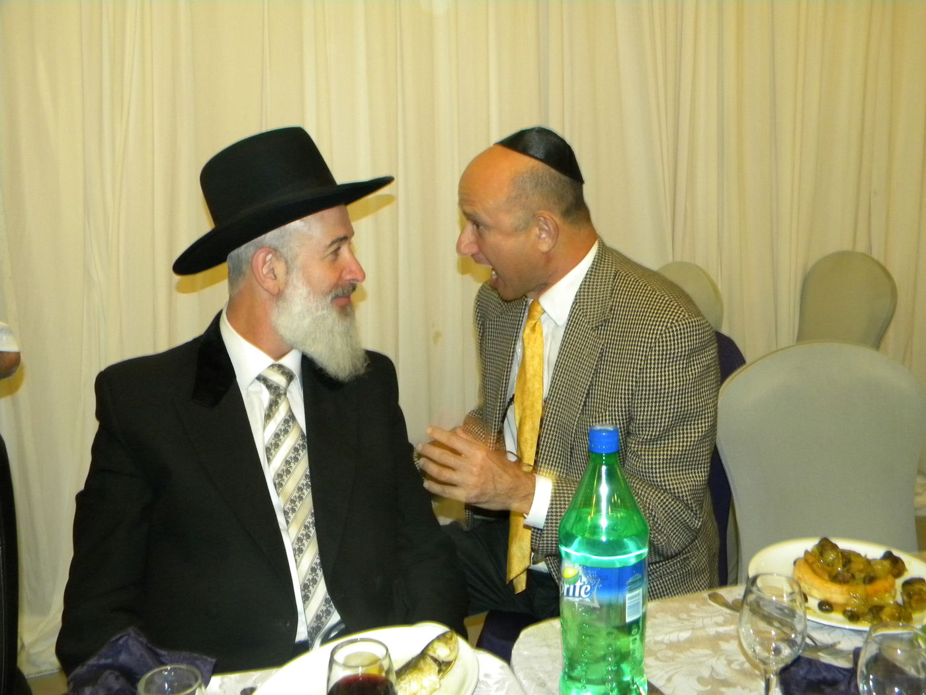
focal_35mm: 36
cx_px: 463
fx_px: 963
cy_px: 348
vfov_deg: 39.7
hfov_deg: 51.4
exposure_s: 1/30
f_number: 3.7
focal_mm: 6.4
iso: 400
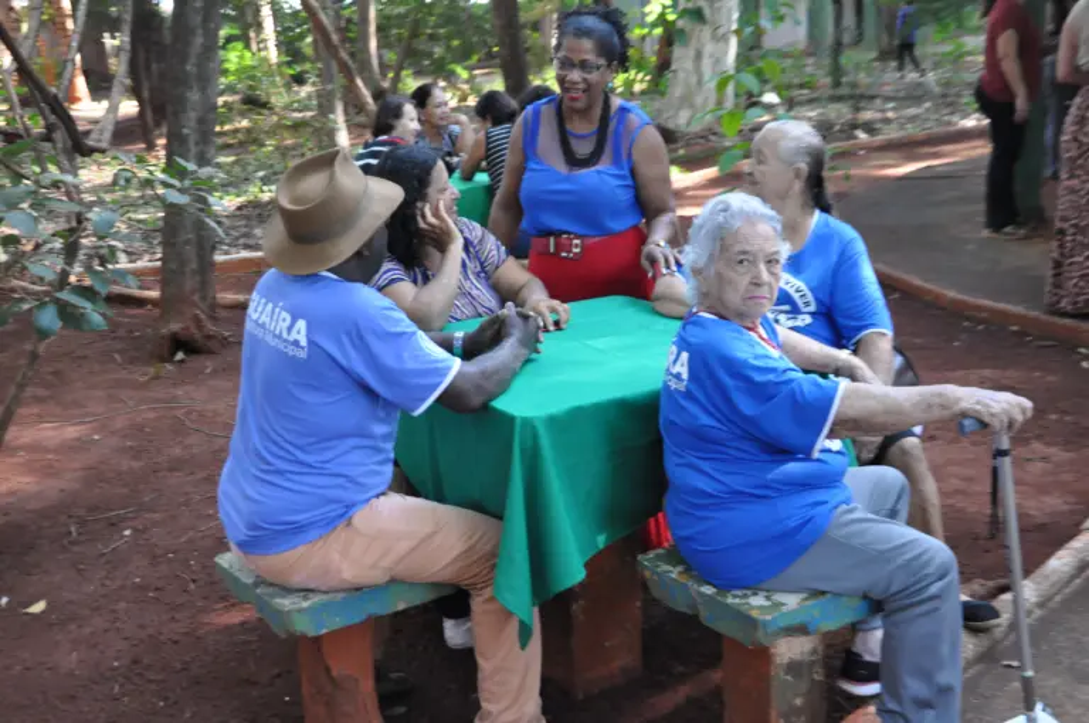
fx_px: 1450
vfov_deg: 28.0
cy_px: 362
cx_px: 544
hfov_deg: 41.2
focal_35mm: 48
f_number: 5
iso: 2000
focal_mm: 32
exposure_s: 1/100
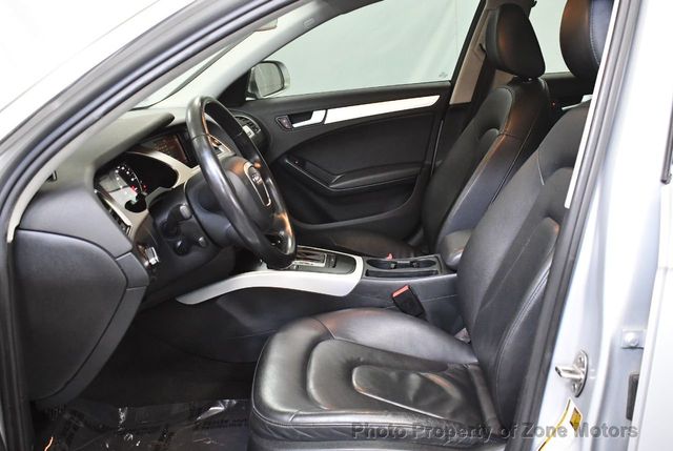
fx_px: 674
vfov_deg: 37.0
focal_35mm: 36
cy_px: 226
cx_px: 336
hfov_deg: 53.1
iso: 3200
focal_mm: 18
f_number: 3.5
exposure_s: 1/125
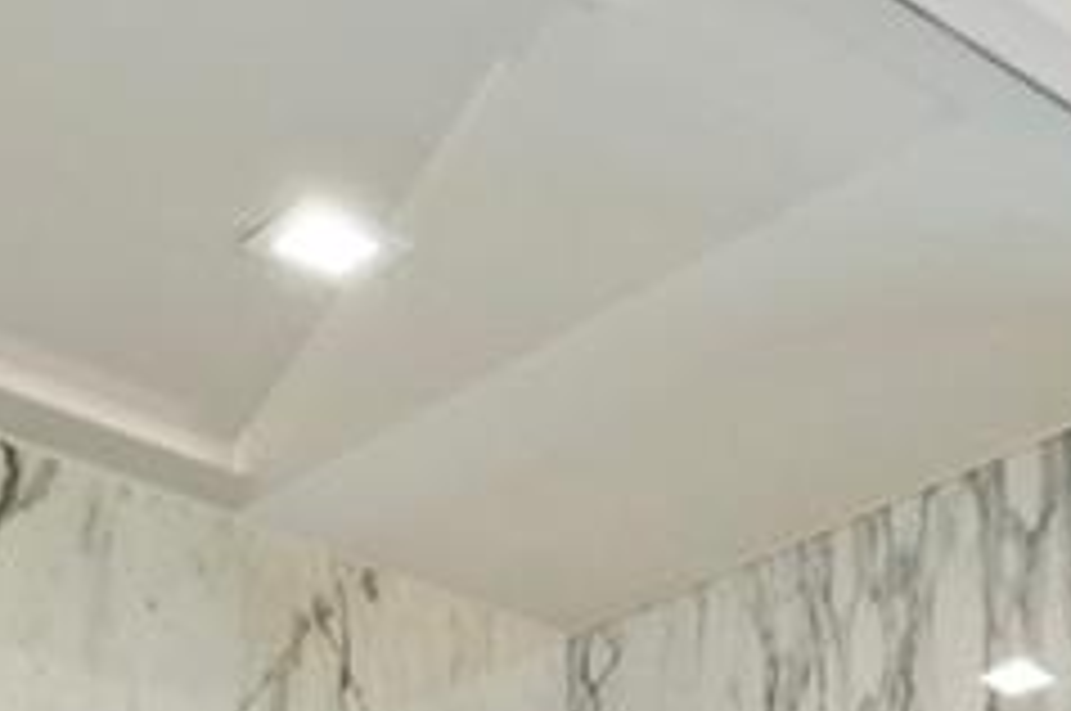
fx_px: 2793
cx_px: 990
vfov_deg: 12.2
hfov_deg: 21.2
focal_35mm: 94
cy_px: 1591
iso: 200
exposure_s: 1/4
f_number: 9
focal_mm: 14
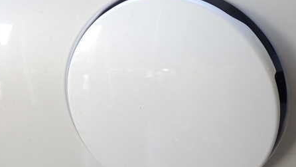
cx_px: 179
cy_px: 90
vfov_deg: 27.1
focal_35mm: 44
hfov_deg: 46.1
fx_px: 345
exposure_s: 1/80
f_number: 2.3
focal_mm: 5.4
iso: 100
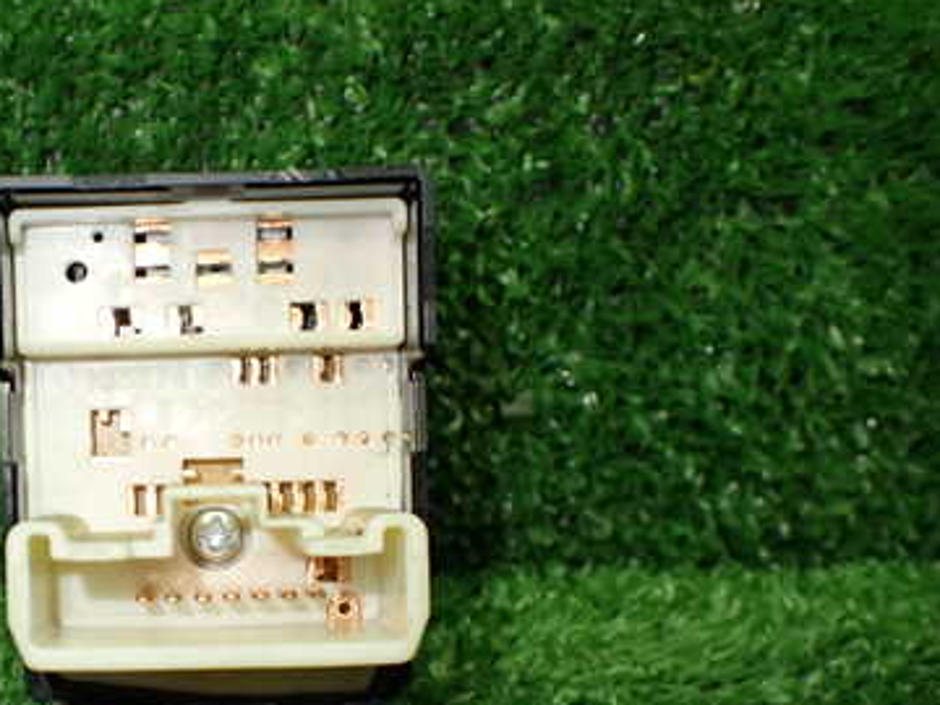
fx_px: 1358
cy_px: 517
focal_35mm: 50
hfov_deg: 36.9
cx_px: 188
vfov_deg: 28.7
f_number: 2.3
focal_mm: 5.4
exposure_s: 1/125
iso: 250
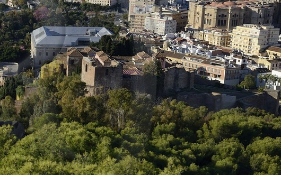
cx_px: -62
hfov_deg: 22.8
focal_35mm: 83
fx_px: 635
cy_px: 76
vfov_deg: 15.7
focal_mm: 27
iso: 200
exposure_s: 1/250
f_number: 11
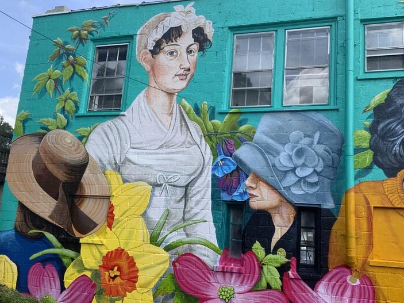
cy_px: 163
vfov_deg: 42.9
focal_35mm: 33
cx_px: 222
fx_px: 385
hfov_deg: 55.3
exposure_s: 1/869
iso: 16
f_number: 1.8
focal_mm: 3
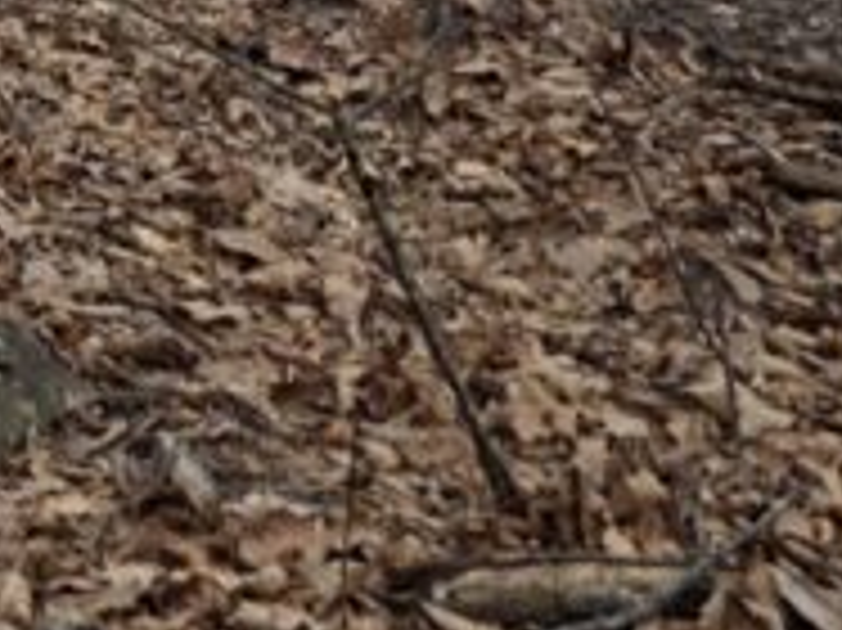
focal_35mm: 126
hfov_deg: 14.5
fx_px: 3063
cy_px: -873
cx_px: -468
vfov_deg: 10.2
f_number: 1.7
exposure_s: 1/3203
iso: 80
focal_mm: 6.3
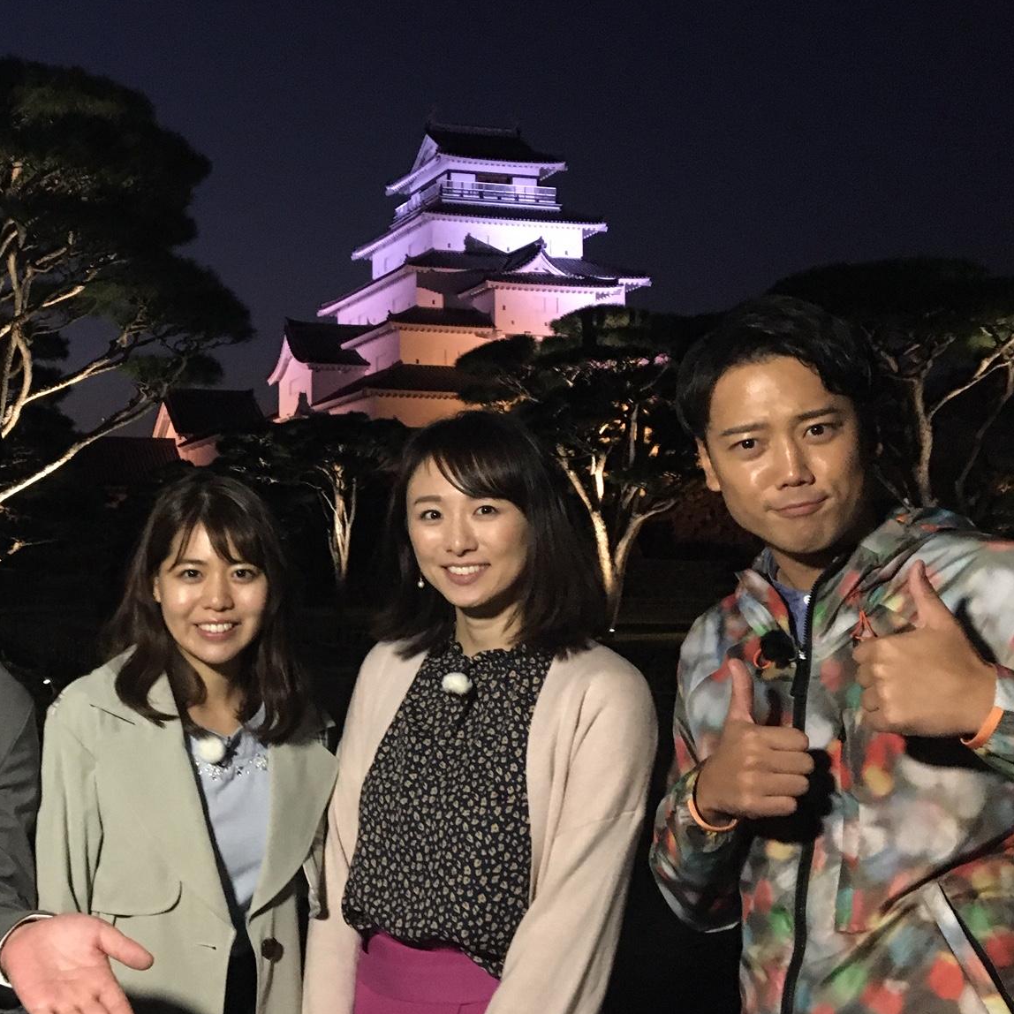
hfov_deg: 36.6
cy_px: 460
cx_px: 238
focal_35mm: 45
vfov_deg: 37.5
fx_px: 1491
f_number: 2.2
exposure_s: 1/15
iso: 400
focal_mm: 4.2
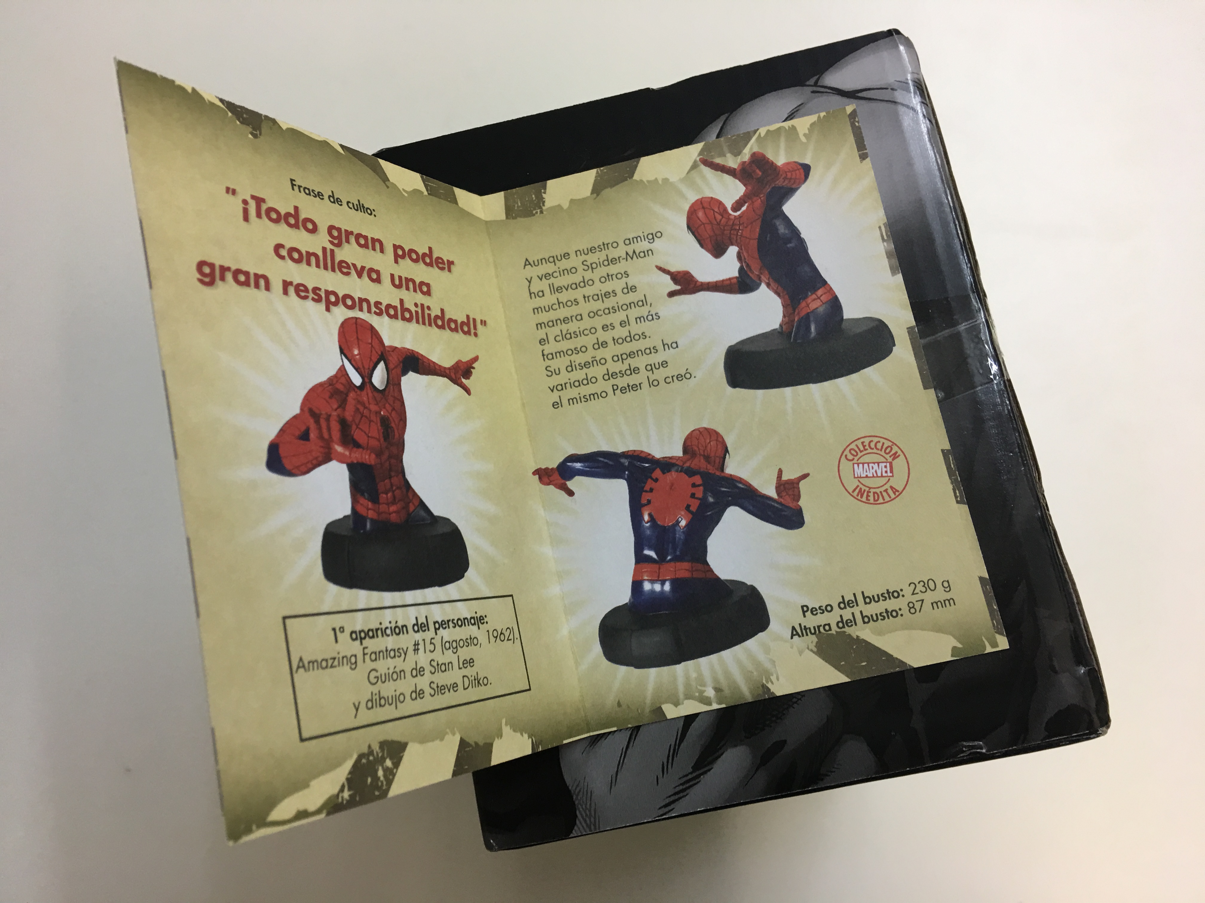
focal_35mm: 29
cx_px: 602
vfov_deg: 48.2
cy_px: 452
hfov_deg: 61.7
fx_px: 1010
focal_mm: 4.15
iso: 32
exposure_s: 1/17
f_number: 2.2
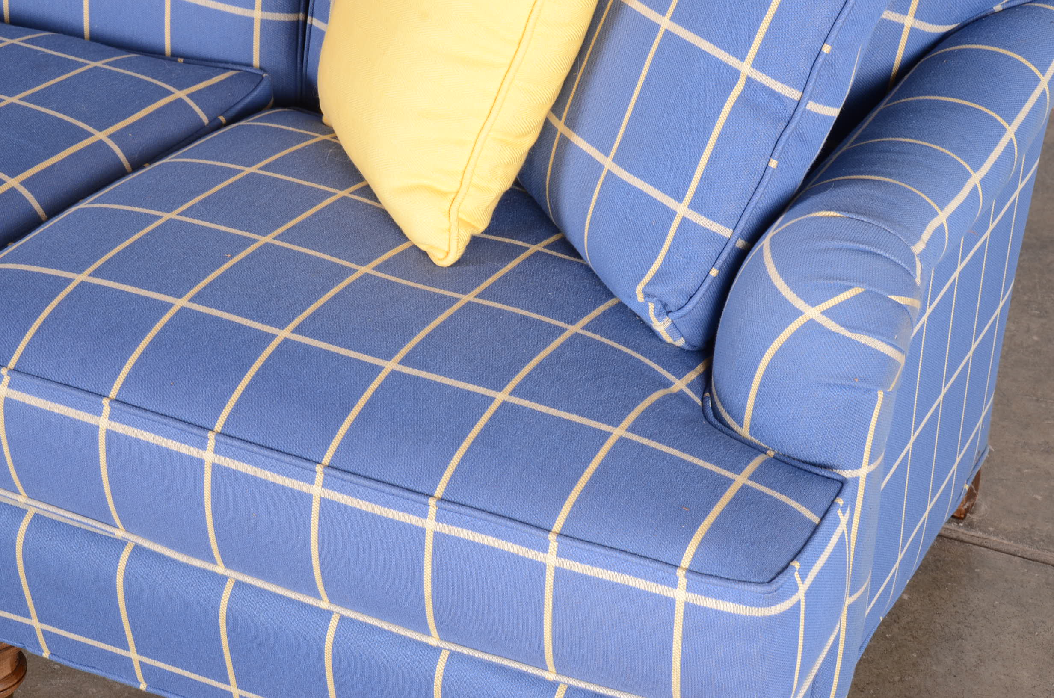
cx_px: 527
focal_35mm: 78
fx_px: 2279
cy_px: 349
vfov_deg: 17.4
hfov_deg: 26.0
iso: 160
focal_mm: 52
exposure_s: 1/100
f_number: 11
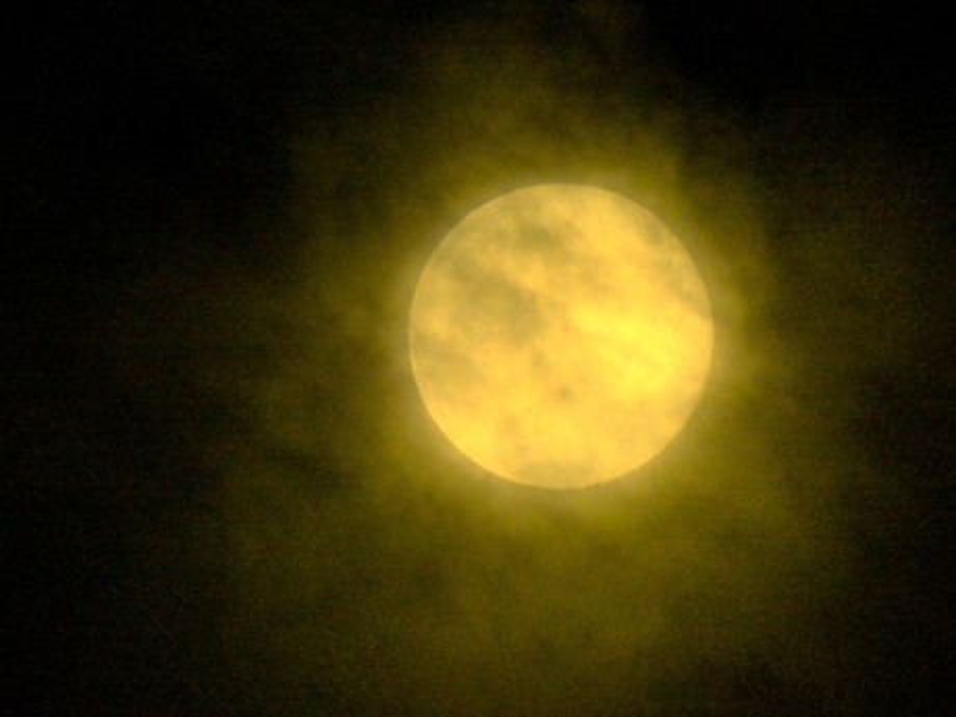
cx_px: 478
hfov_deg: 1.7
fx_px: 31815
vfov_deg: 1.3
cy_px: 358
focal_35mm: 1152
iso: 1600
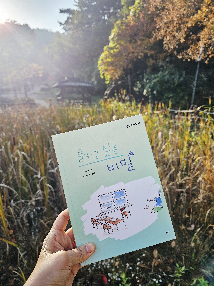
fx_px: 190
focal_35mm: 23
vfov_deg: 73.9
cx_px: 107
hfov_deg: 58.9
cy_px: 143
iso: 10
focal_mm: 6.3
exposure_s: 1/370
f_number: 1.7
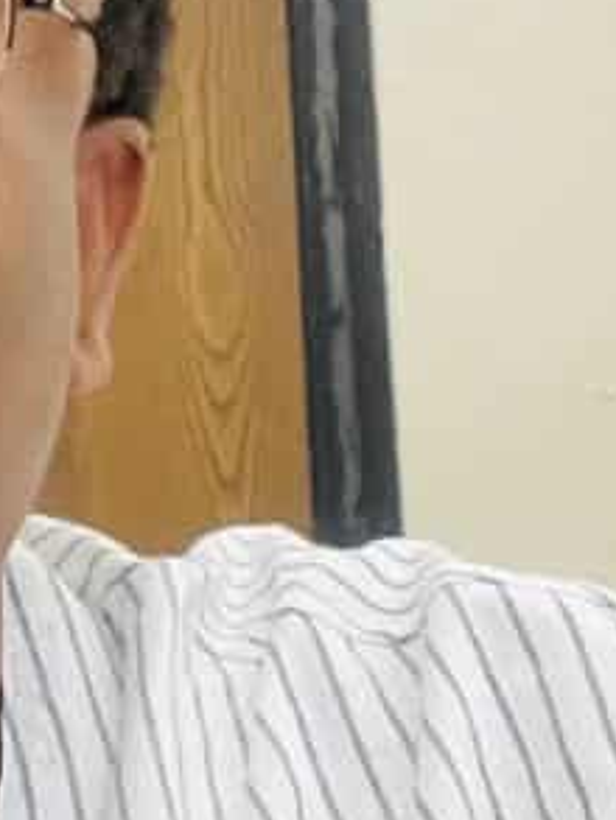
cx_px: -230
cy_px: 431
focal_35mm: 128
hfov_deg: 11.2
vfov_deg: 15.4
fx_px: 3035
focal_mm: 2.71
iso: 400
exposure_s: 1/59
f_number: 2.2
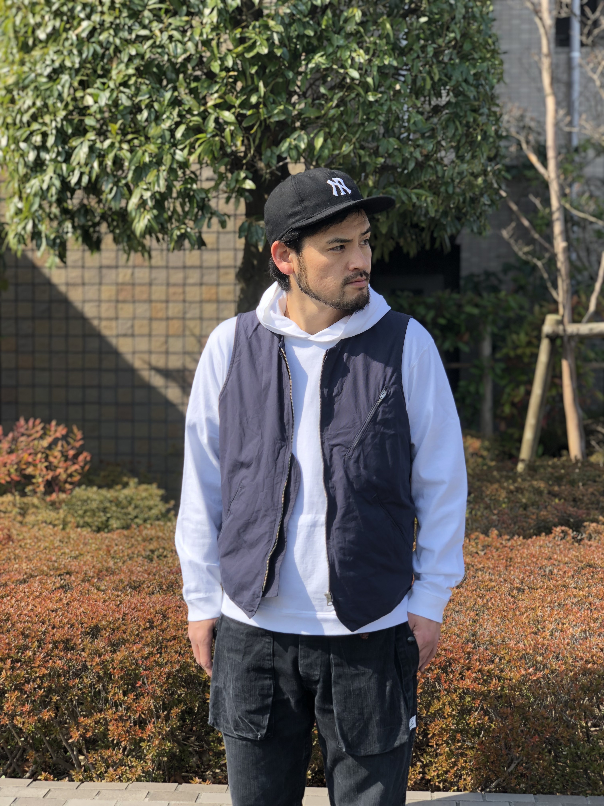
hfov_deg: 28.0
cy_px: 403
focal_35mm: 52
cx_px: 302
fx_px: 1210
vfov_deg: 36.8
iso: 16
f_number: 2.4
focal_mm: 6
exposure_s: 1/349
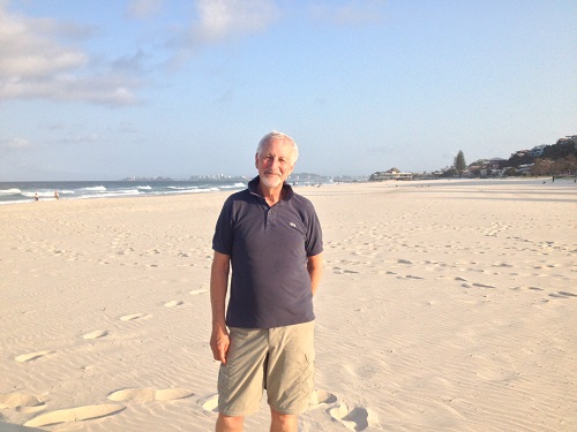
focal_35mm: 35
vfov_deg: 40.7
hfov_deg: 52.6
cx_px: 288
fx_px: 583
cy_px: 216
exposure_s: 1/1284
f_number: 2.4
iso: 50
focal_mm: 4.28
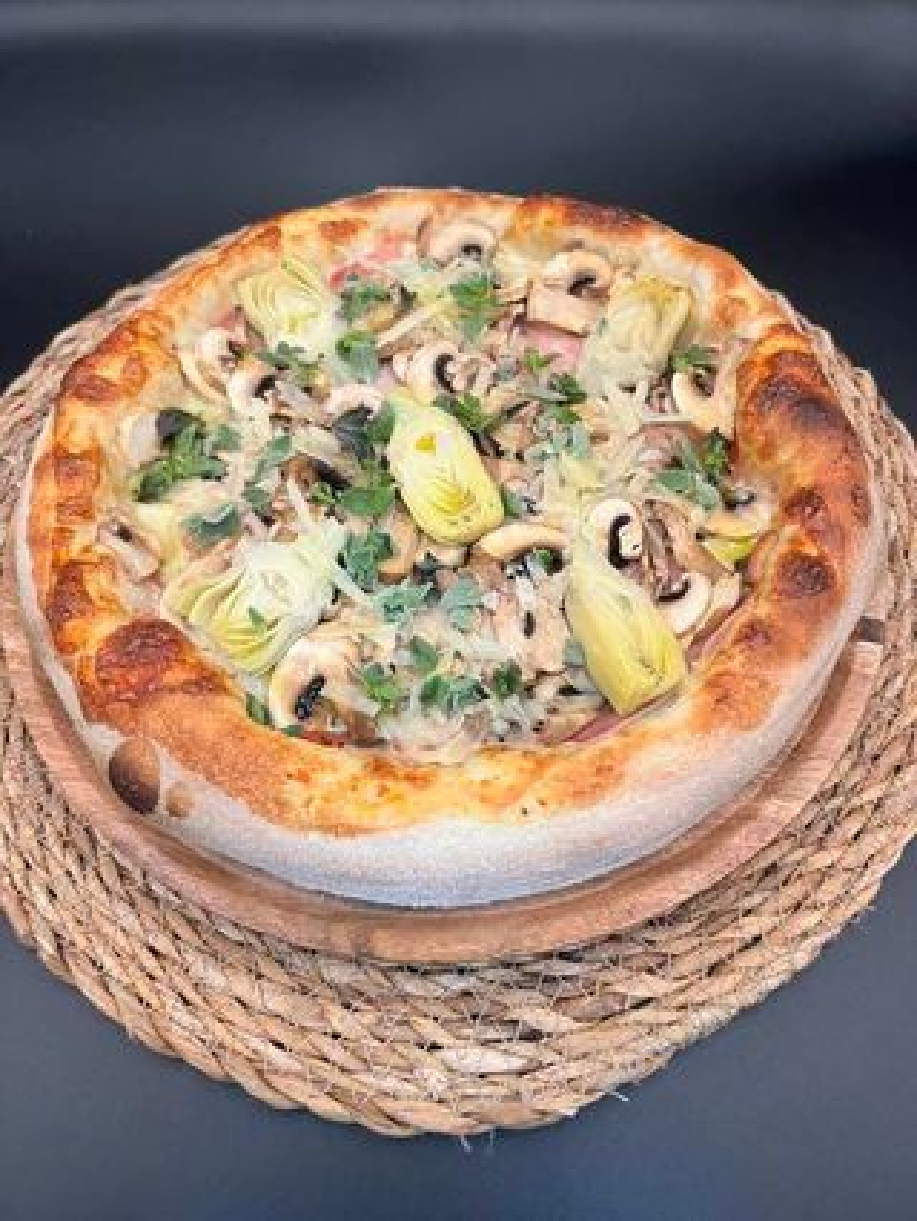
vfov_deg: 67.3
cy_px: 610
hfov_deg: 53.1
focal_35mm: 26
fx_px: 917
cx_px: 458
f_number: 1.5
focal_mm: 5.7
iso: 160
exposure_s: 1/50
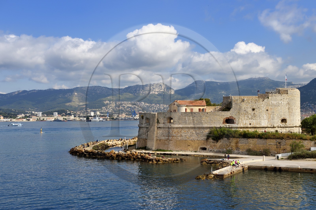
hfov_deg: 38.2
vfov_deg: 25.9
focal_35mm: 52
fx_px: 456
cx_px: 158
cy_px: 105
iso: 200
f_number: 9
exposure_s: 1/640
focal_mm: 52
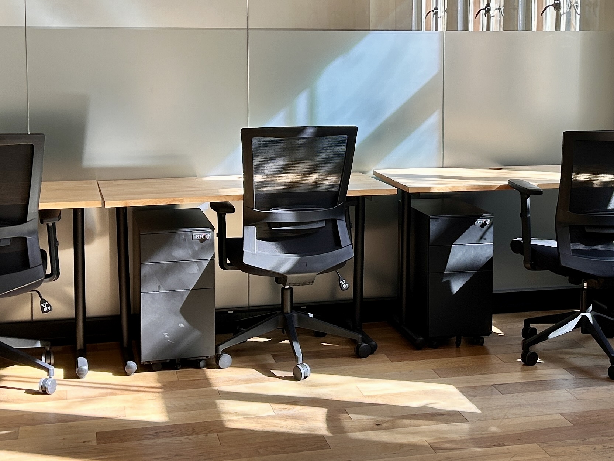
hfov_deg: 30.6
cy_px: 115
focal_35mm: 63
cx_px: 384
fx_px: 1117
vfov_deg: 23.1
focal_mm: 5.7
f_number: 1.5
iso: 40
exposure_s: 1/286
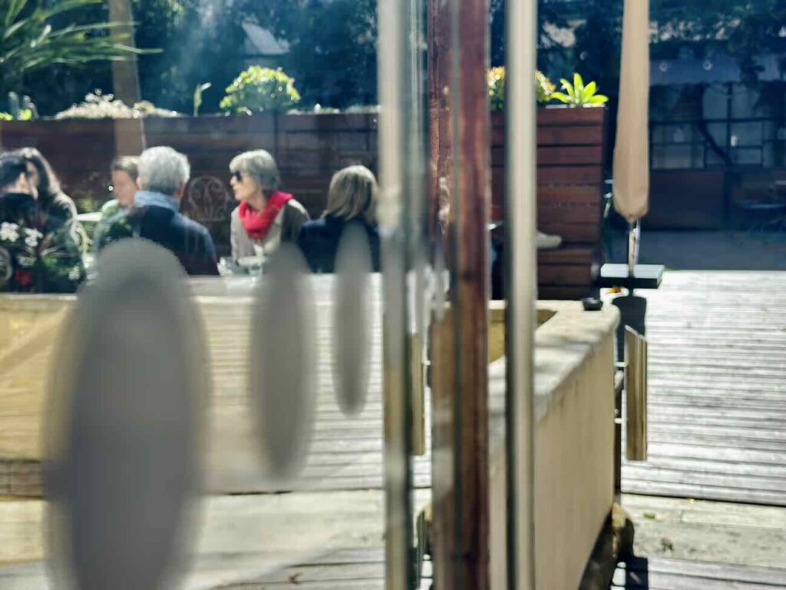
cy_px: 295
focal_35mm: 48
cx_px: 393
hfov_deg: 39.7
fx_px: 1090
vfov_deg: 30.3
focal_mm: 6.86
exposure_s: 1/2070
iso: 100
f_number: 1.78
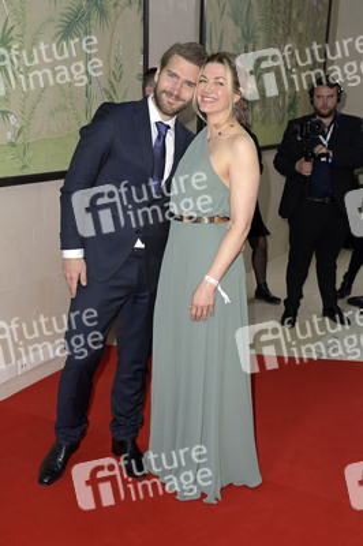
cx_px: 182
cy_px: 273
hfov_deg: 29.2
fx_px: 697
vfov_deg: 42.8
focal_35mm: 46
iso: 640
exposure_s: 1/200
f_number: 5.6
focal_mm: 46
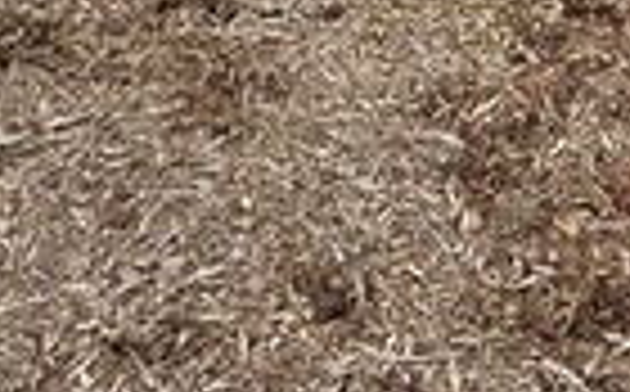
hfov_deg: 29.1
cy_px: -527
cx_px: 558
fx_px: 1166
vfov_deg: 13.9
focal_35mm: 68
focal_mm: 2.22
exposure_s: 1/914
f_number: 2.2
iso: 50
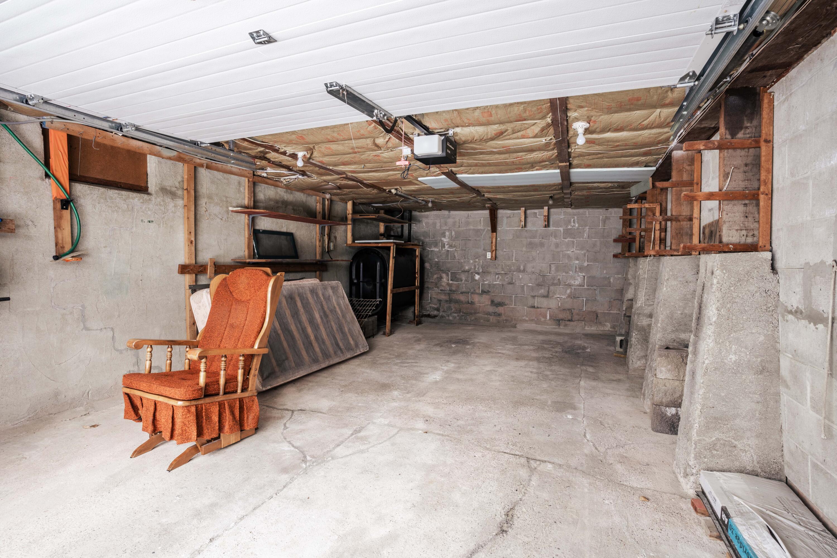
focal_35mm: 17
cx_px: 418
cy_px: 279
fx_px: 395
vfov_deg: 70.4
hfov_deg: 93.3
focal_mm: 17
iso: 200
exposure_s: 1/40
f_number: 8
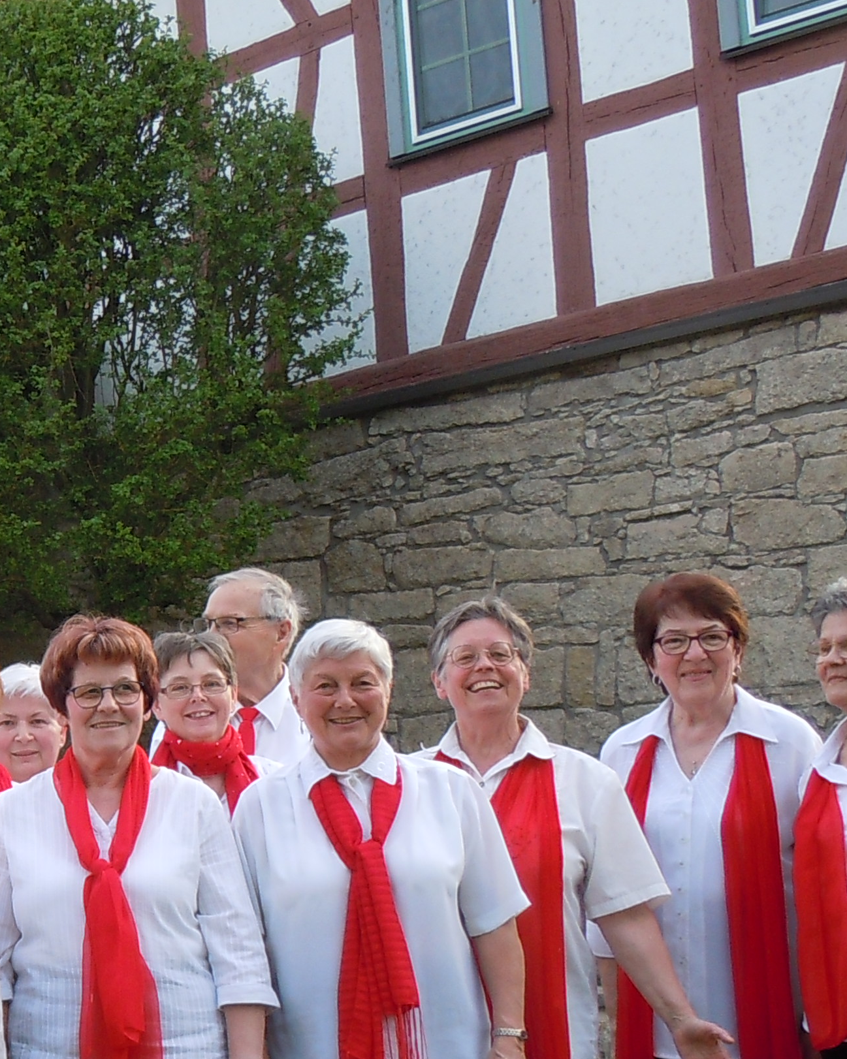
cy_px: 804
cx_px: -217
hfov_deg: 18.4
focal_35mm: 78
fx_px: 2445
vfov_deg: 24.2
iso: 100
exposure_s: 1/100
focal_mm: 5.4
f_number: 3.5
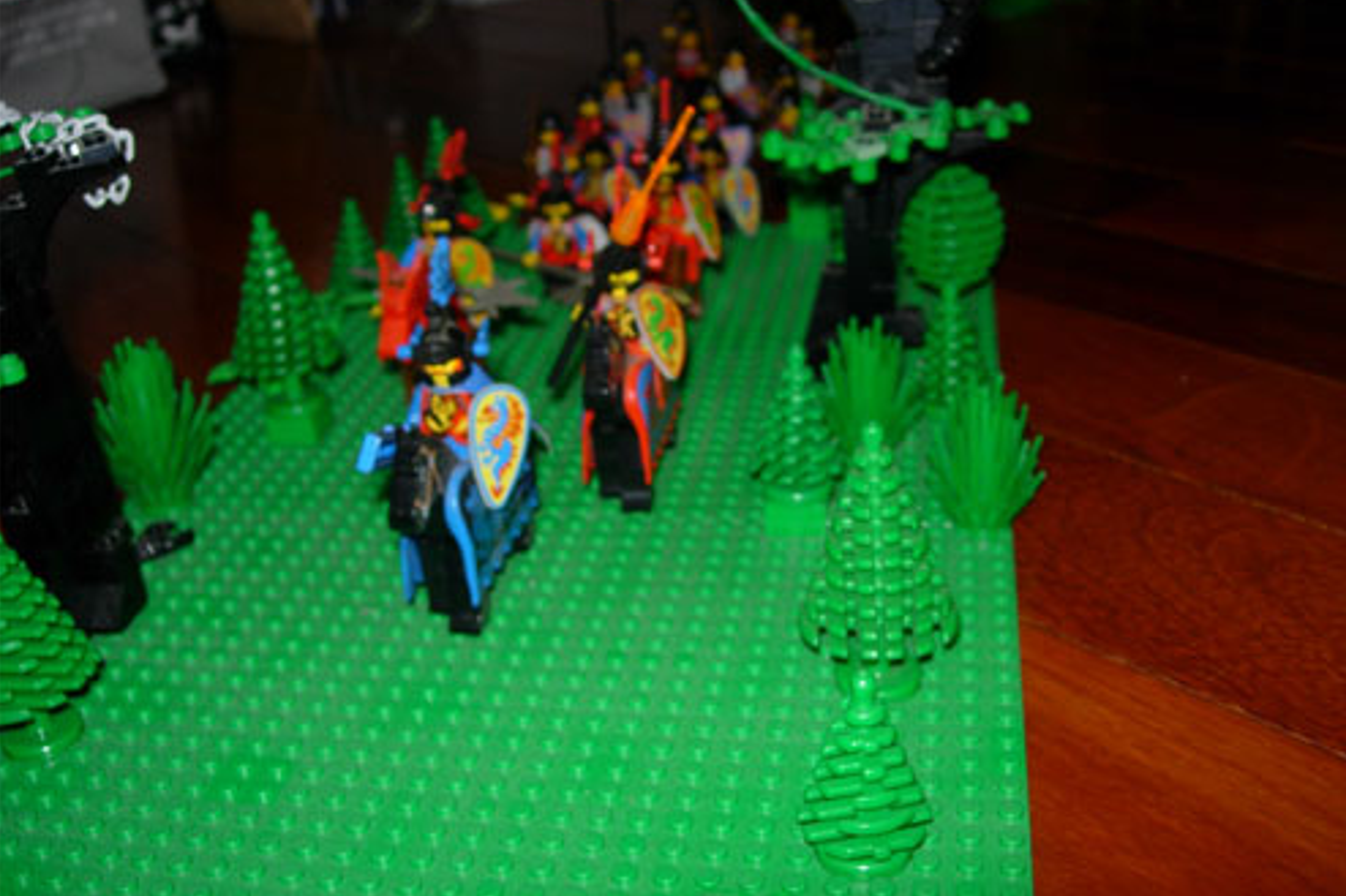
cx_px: 678
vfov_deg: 33.4
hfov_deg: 48.5
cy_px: 451
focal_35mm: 40
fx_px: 1495
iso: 79
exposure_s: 1/64
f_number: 2.8
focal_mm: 7.8
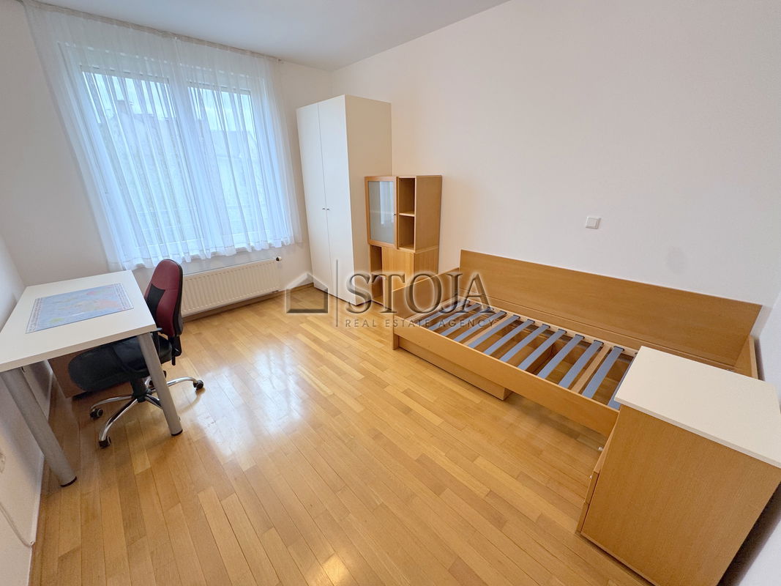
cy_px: 293
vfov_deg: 85.7
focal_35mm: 14
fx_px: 316
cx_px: 390
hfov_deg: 102.1
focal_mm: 2.22
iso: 125
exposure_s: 1/100
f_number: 2.2
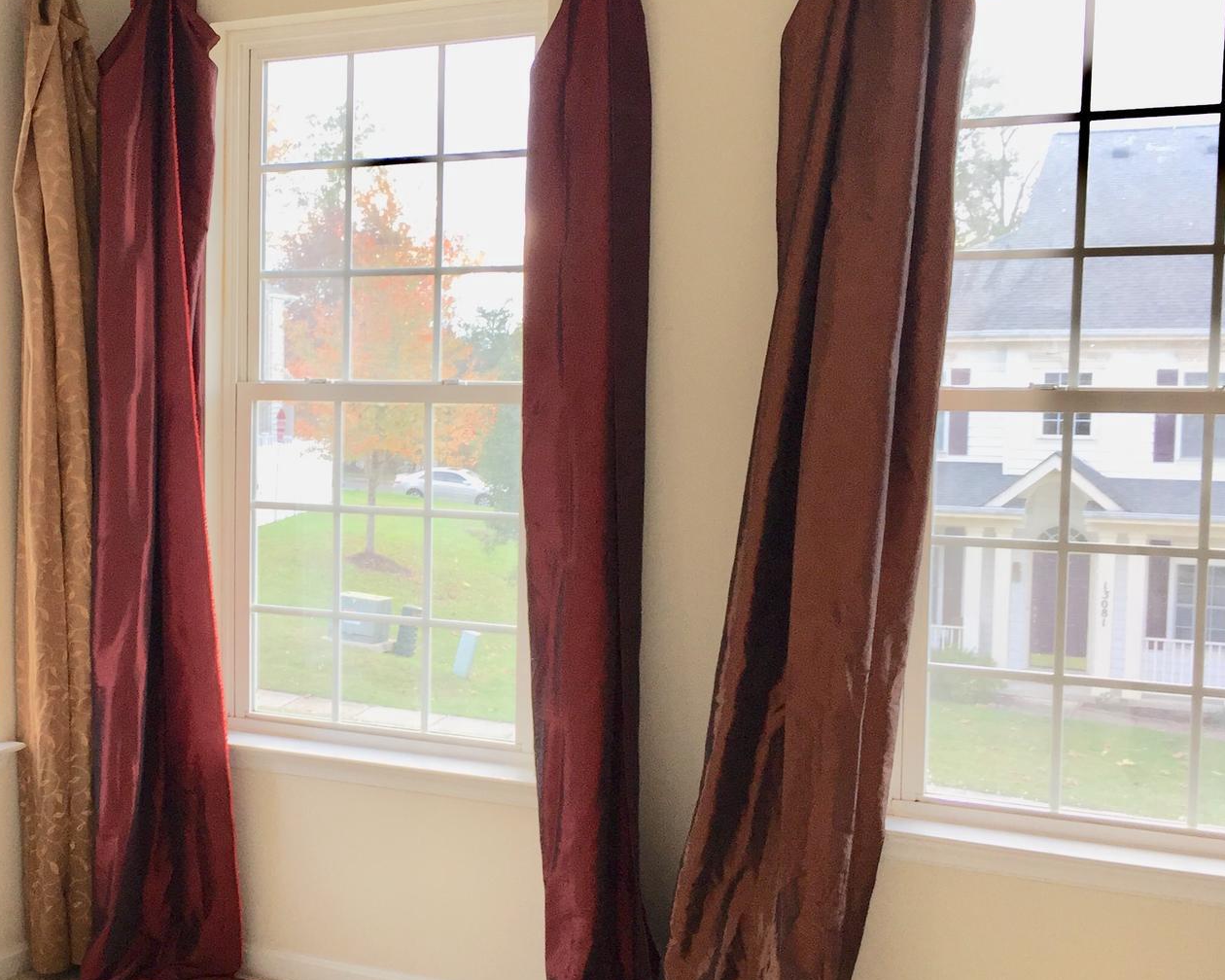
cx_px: 301
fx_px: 1668
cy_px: 518
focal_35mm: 46
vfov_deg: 32.7
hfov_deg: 39.2
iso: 50
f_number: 2.2
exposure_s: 1/120
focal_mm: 4.15
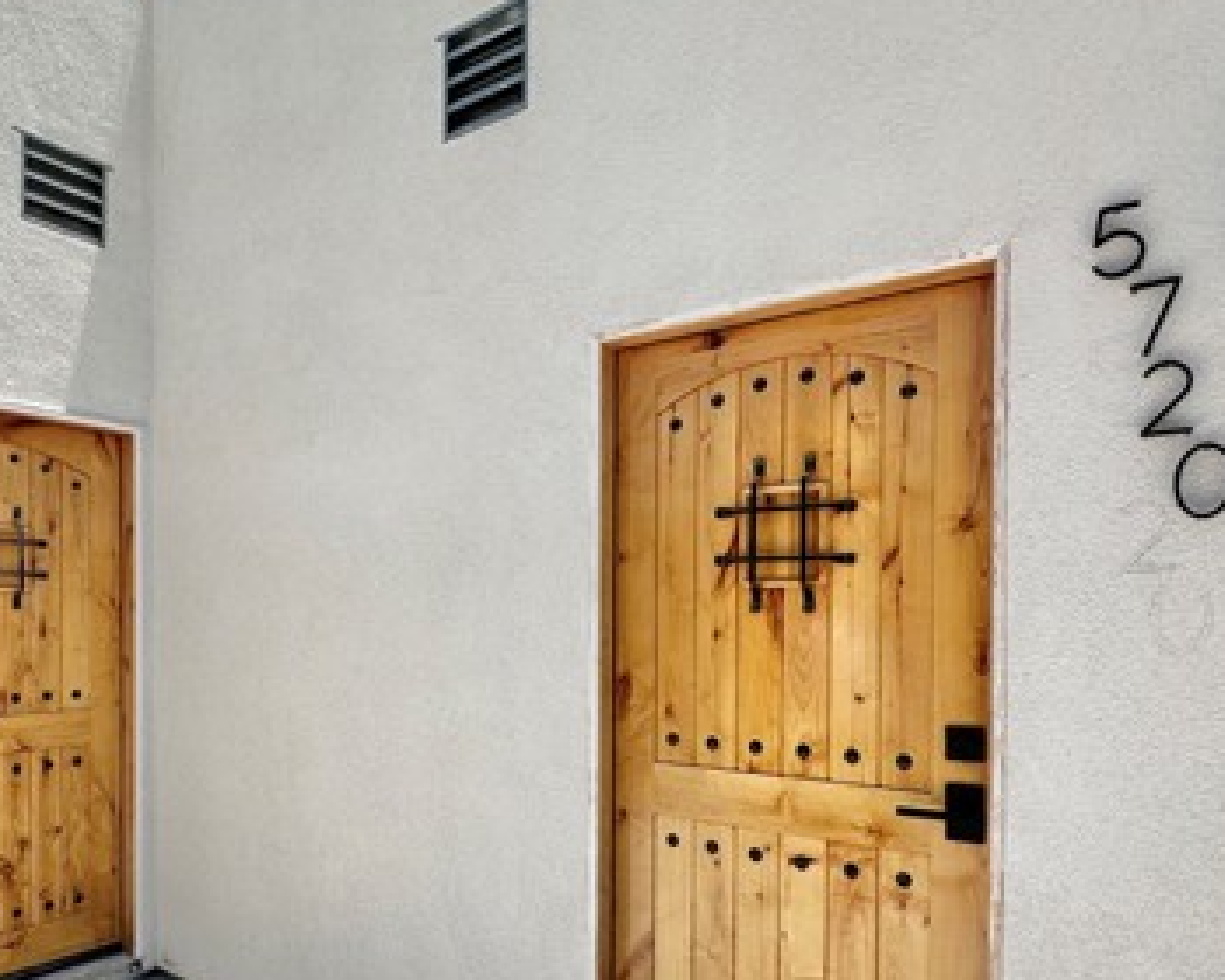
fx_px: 906
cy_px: 623
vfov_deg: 56.0
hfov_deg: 67.7
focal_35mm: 25
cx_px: 514
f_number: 2.2
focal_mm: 2.22
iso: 50
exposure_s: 1/1984
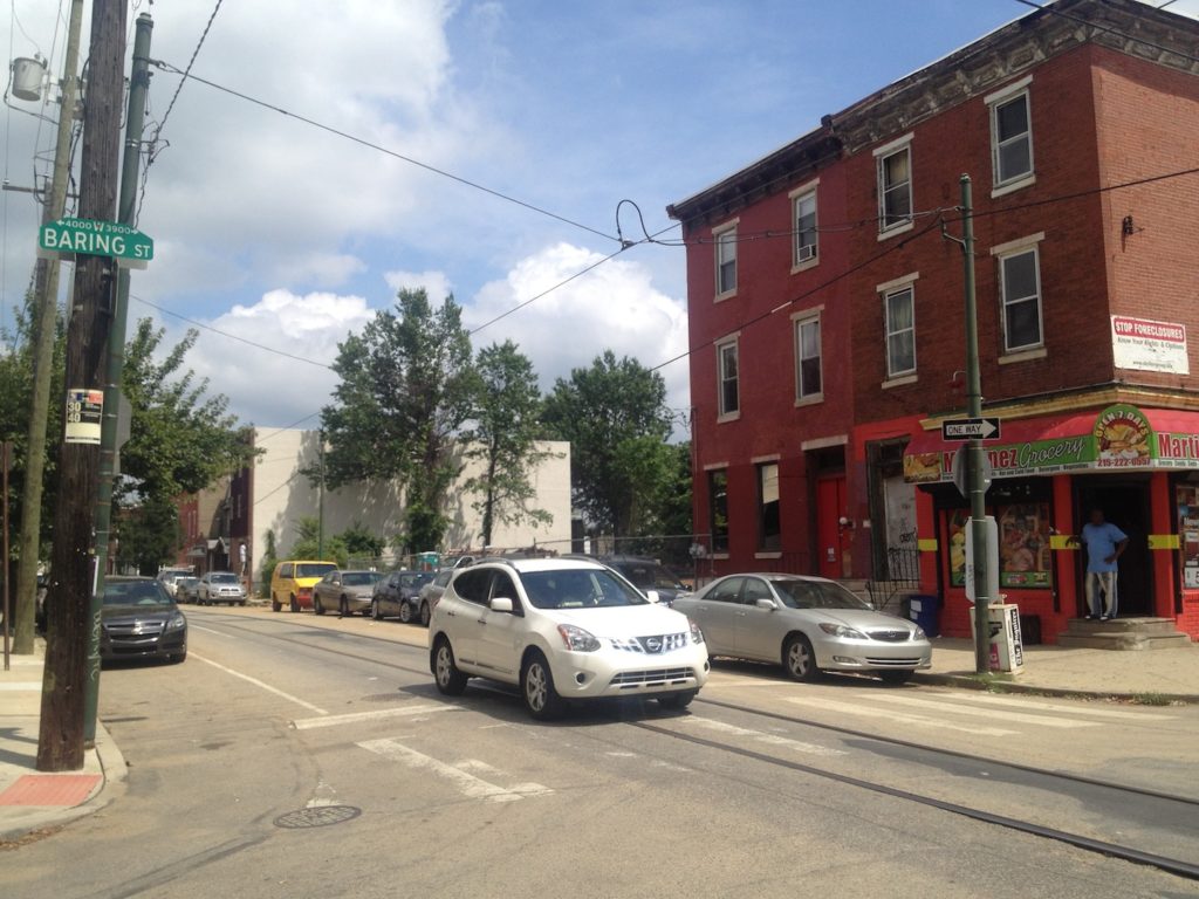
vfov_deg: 40.7
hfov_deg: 52.6
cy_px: 450
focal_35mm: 35
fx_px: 1212
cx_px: 600
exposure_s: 1/2304
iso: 50
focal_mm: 4.28
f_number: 2.4
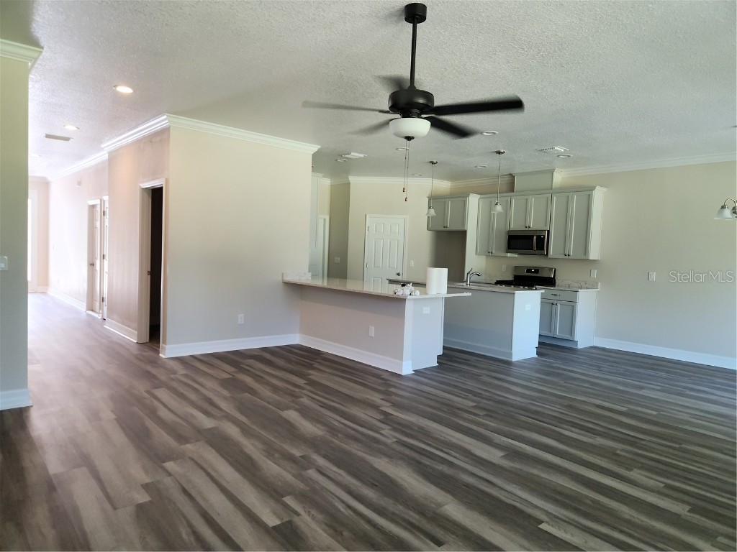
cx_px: 368
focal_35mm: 23
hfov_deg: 73.9
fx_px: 490
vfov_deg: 58.9
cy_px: 276
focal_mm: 5.4
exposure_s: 1/60
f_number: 1.8
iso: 125
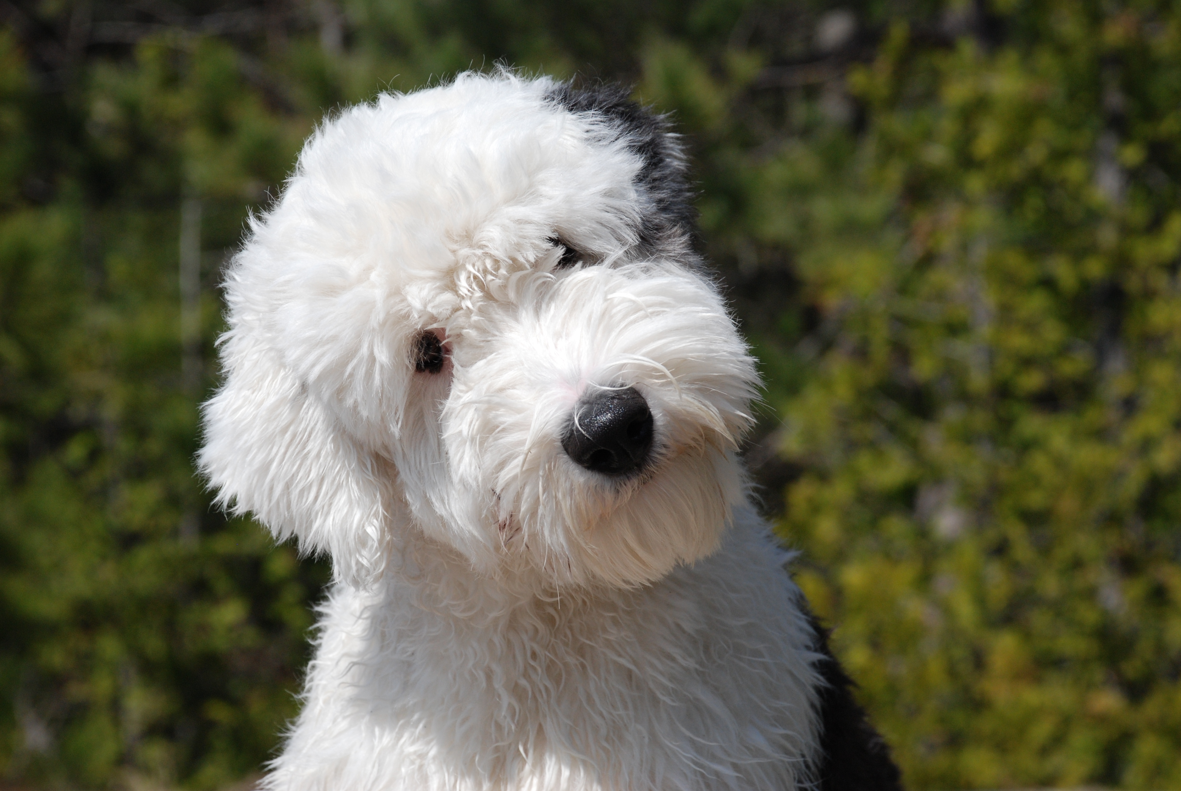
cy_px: 396
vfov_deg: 10.8
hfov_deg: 16.1
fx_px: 4188
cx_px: 590
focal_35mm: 128
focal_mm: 85
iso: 400
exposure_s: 1/1250
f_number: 9
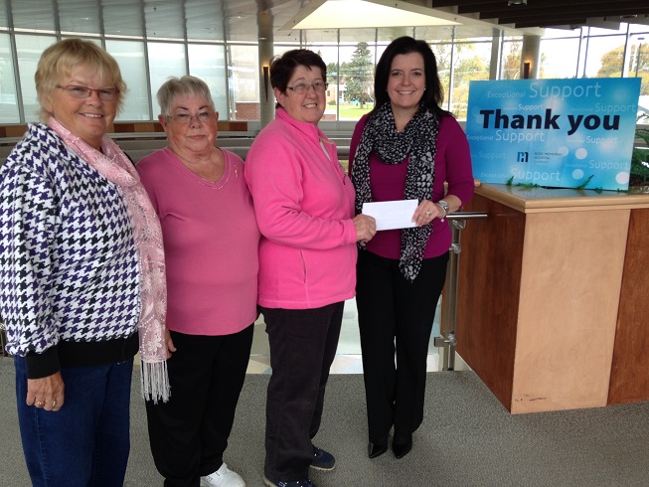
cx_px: 324
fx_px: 619
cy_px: 244
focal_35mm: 33
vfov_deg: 43.0
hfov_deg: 55.3
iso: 50
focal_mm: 4.12
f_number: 2.4
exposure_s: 1/40
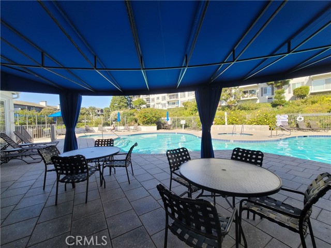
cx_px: 166
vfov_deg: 89.9
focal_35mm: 13
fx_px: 124
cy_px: 124
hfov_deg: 106.2
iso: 64
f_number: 2.2
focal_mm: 2.2
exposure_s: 1/616
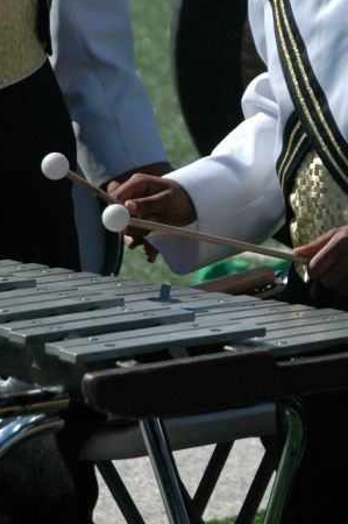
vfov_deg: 4.5
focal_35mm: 461
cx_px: 315
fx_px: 6701
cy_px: 95
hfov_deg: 3.0
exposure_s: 1/800
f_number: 7.1
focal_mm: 135
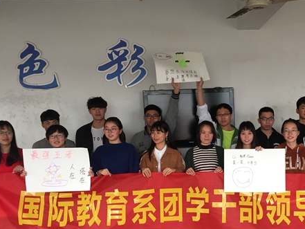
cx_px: 221
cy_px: 157
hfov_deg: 40.3
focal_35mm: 46
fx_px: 405
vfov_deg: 31.2
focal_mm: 4.15
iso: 50
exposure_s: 1/33
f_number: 2.2
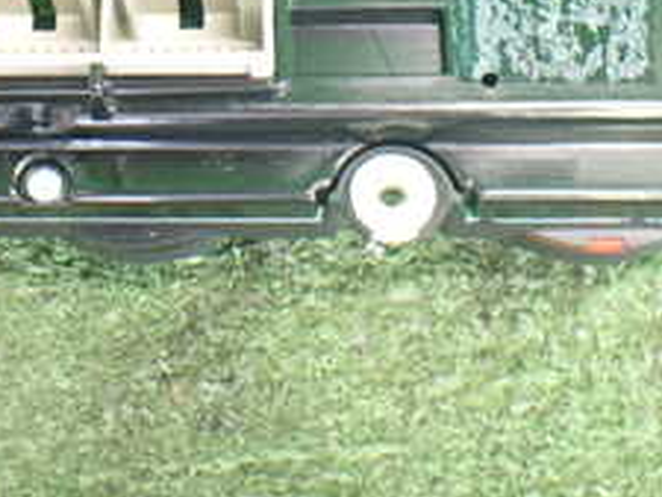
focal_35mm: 80
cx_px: 138
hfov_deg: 24.0
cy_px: -62
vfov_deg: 17.8
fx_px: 1531
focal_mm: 5.4
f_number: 2.3
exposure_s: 1/40
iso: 800
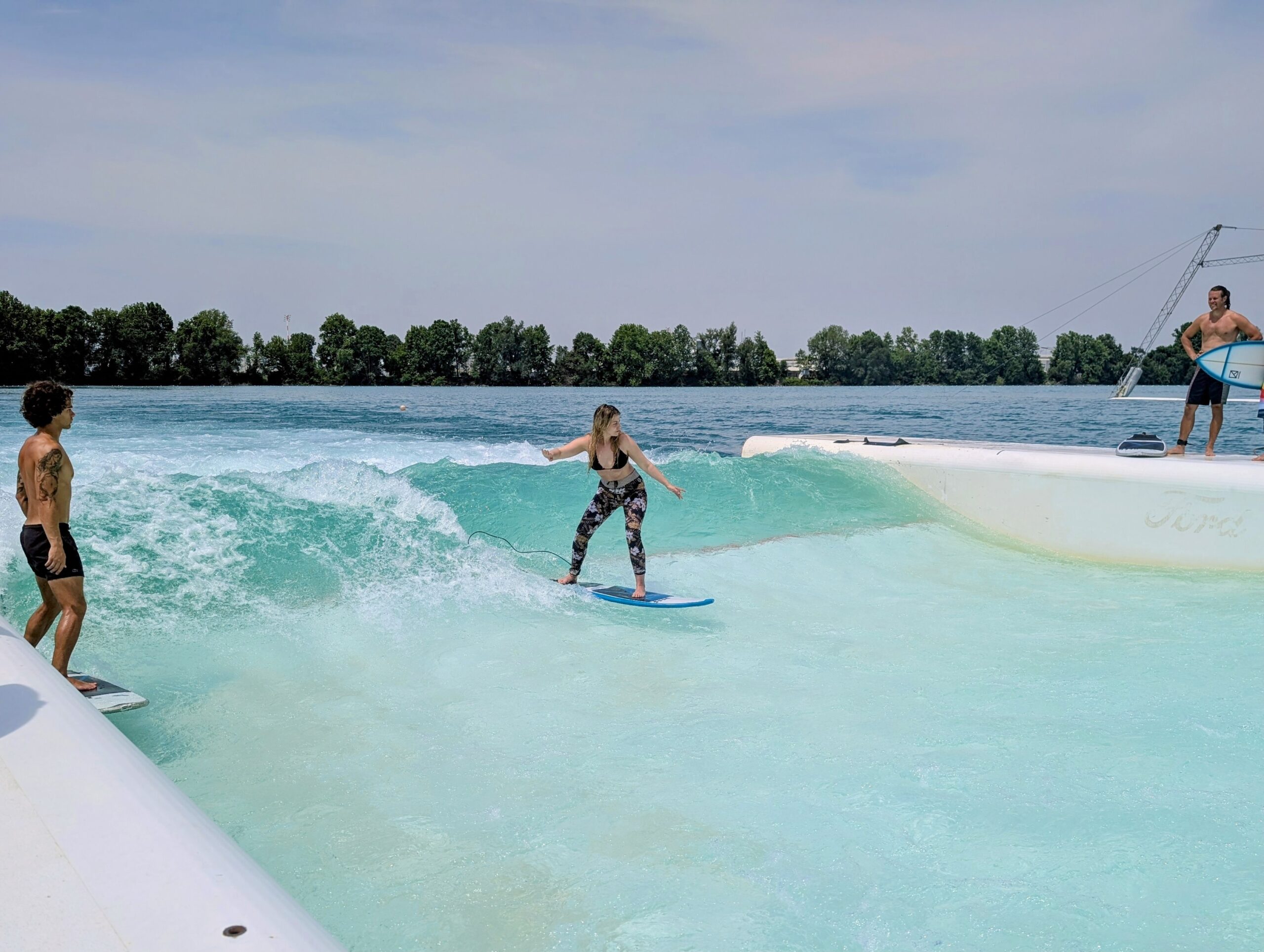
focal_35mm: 24
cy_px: 476
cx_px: 632
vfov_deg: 56.9
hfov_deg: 71.5
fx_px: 878
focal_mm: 6.9
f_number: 1.68
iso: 23
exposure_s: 1/2037
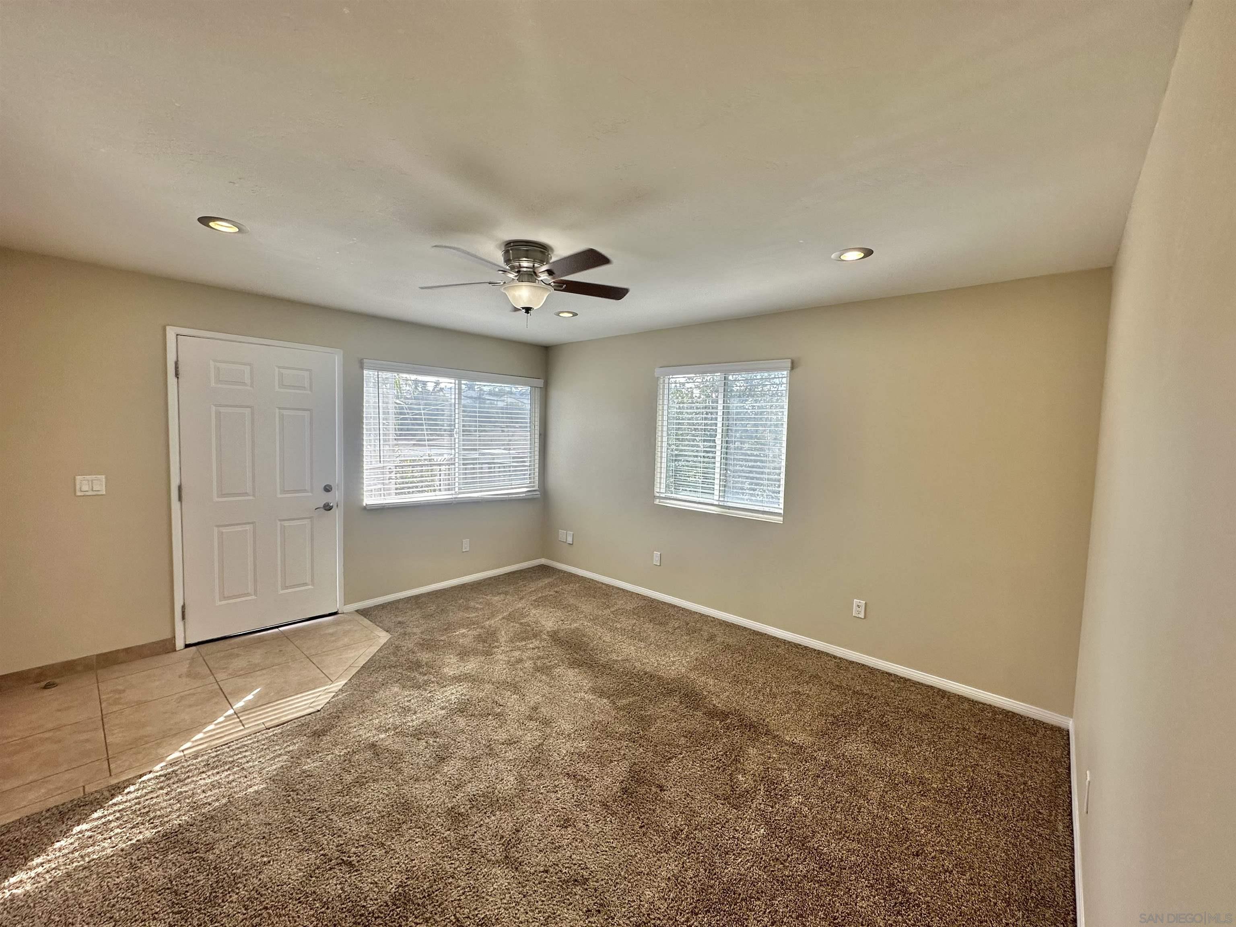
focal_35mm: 14
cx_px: 618
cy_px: 464
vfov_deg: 85.7
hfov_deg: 102.1
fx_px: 500
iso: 40
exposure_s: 1/195
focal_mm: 2.22
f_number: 2.2
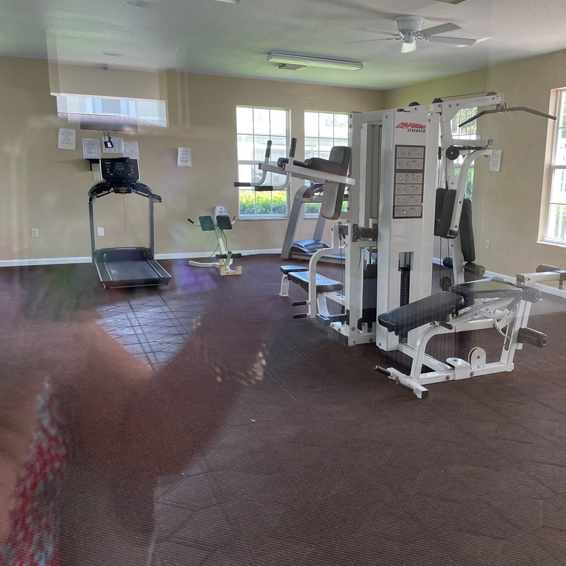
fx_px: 573
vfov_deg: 52.5
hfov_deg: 51.7
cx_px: 371
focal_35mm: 31
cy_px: 281
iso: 100
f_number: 1.6
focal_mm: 4.2
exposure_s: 1/121
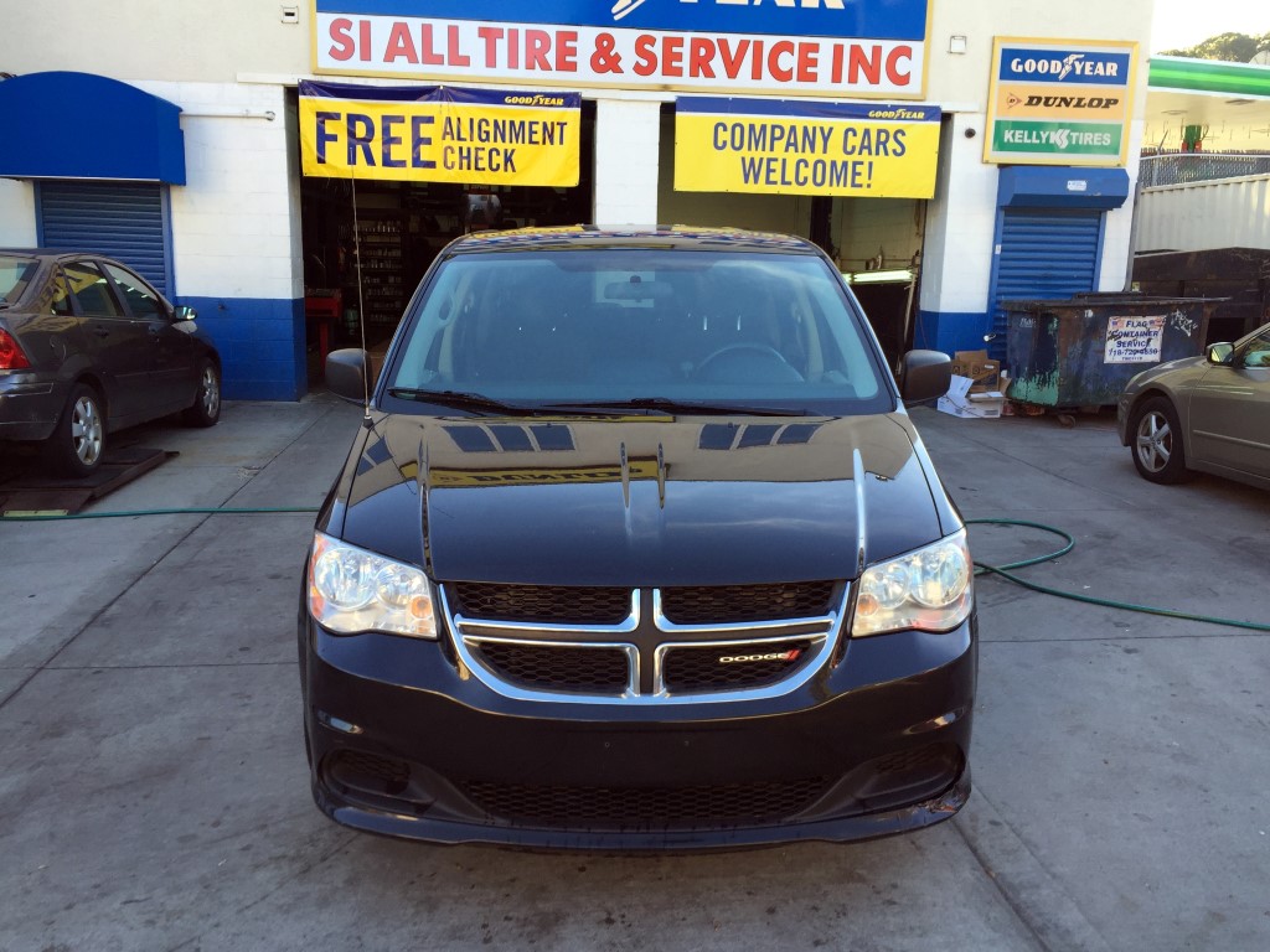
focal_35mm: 29
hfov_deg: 61.7
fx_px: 1064
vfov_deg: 48.2
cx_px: 635
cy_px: 476
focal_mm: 4.15
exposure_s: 1/183
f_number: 2.2
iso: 32
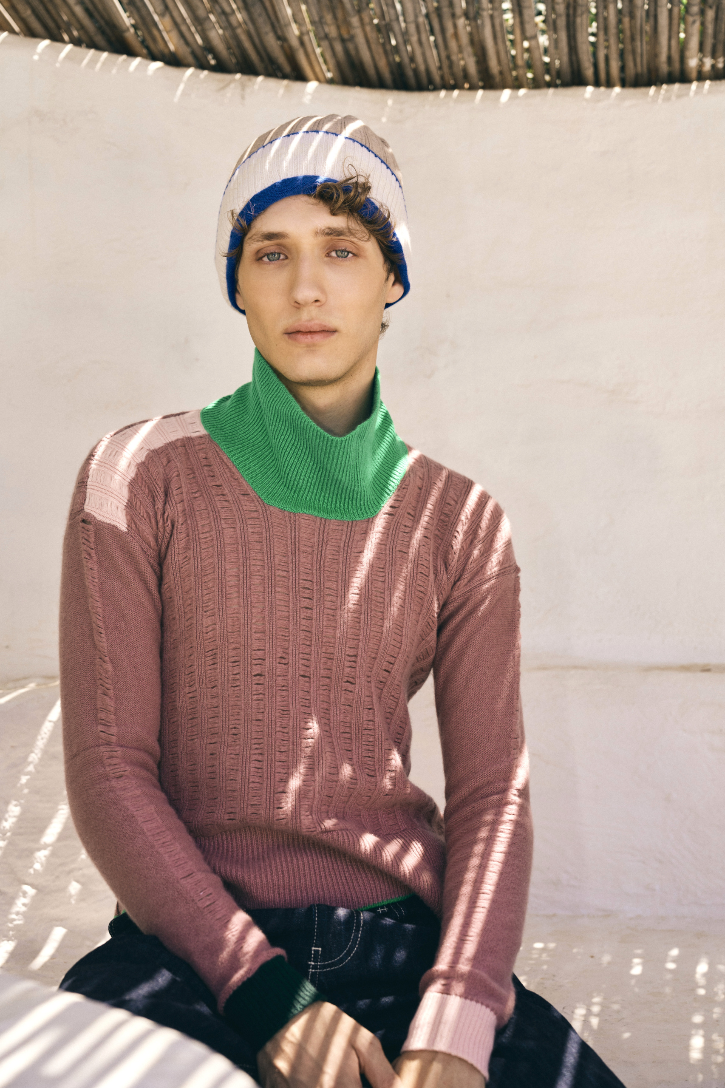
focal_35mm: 48
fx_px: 1450
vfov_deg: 41.1
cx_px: 362
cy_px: 544
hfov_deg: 28.1
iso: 160
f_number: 4.5
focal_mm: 48
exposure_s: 1/125
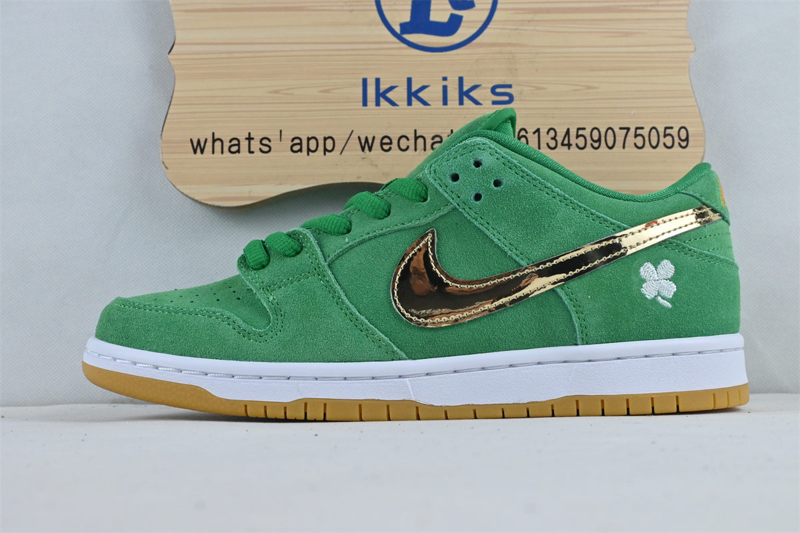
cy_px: 266
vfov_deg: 25.8
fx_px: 1167
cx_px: 400
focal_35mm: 52
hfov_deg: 37.9
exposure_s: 1/160
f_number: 10
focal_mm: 35
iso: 1000
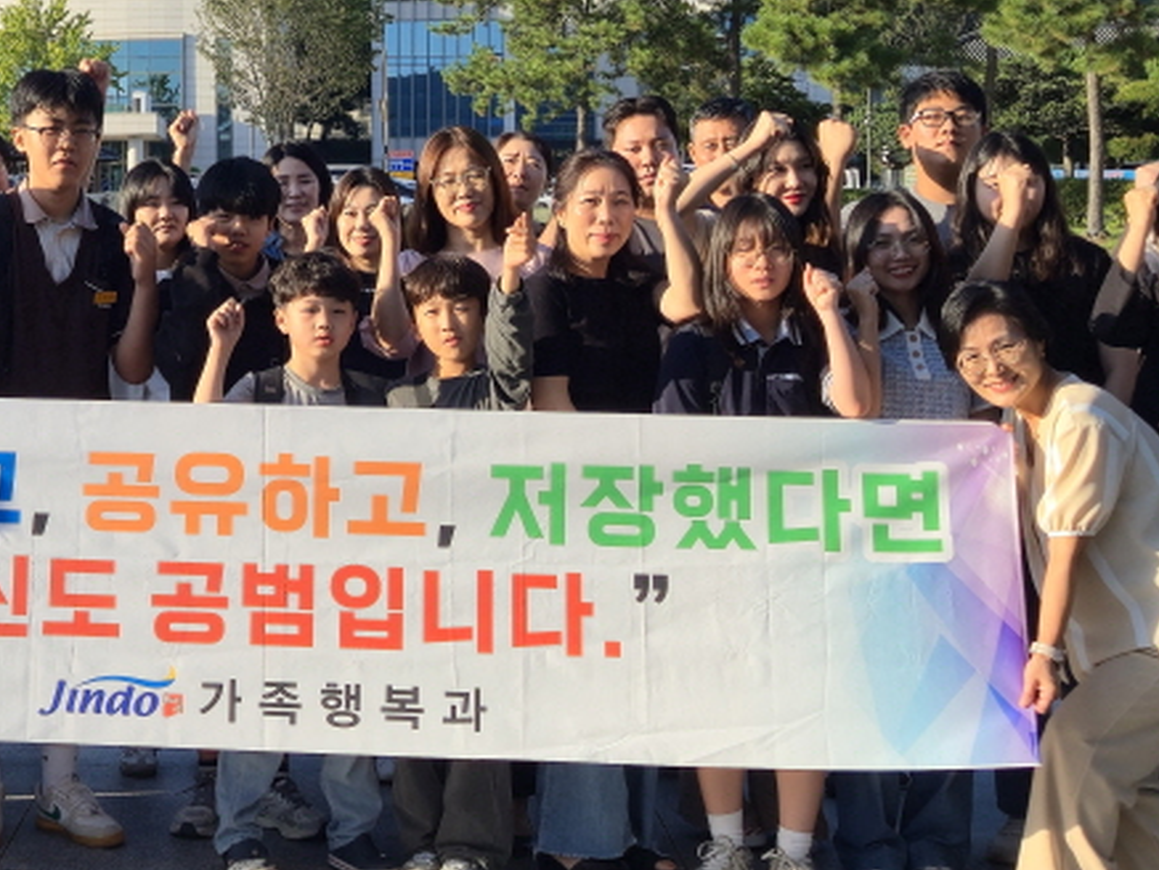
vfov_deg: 20.0
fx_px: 2445
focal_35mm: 73
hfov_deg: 26.1
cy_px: 199
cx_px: 190
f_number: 1.8
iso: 25
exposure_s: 1/796
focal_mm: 5.4
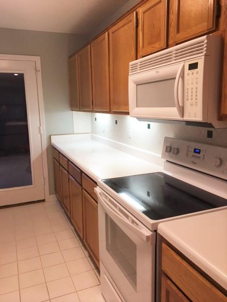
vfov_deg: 61.7
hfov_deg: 48.2
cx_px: 114
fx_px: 254
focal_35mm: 29
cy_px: 151
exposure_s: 1/30
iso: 40
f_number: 2.2
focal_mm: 4.15
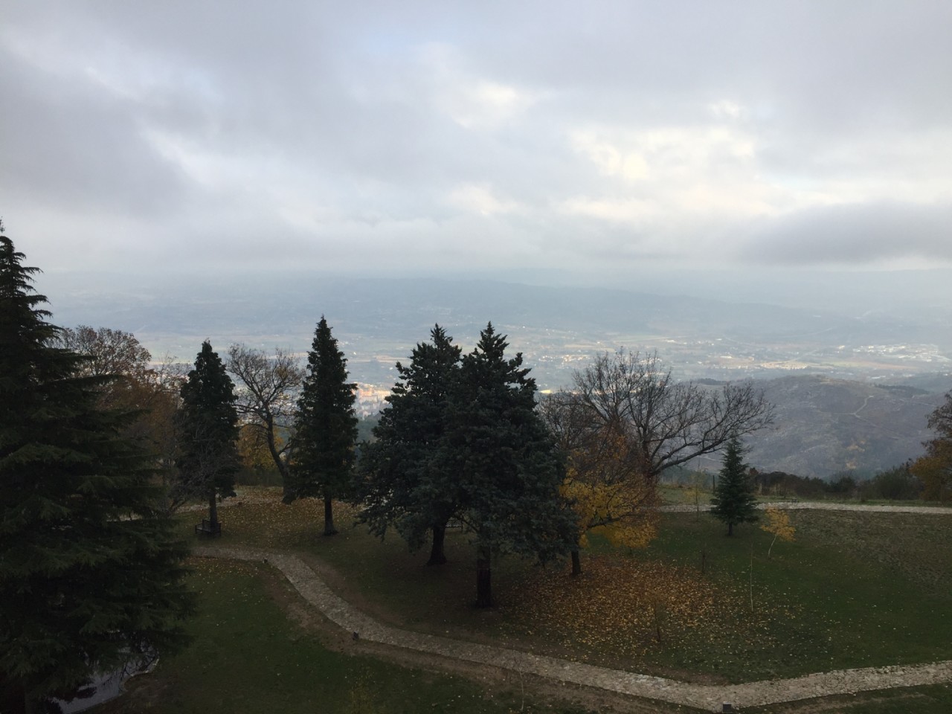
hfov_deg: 61.7
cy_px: 357
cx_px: 476
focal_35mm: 29
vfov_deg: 48.2
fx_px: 798
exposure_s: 1/403
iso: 32
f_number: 2.2
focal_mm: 4.15
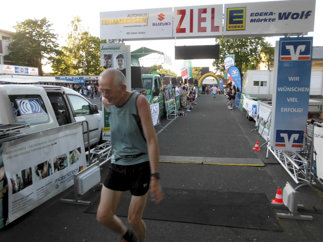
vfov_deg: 53.1
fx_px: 243
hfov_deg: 67.3
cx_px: 162
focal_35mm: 26
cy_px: 121
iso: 64
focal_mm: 4.6
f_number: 3.2
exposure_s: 1/100
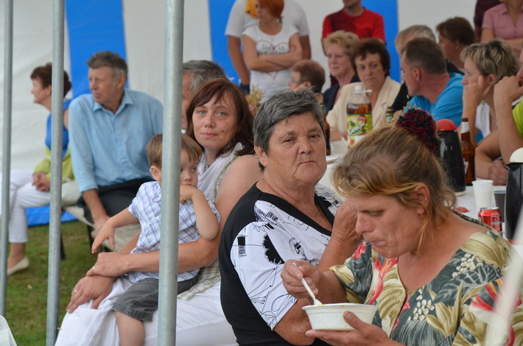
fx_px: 1522
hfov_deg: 19.5
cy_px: 173
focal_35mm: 105
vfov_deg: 13.0
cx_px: 262
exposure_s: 1/640
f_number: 6.3
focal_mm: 70
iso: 1000
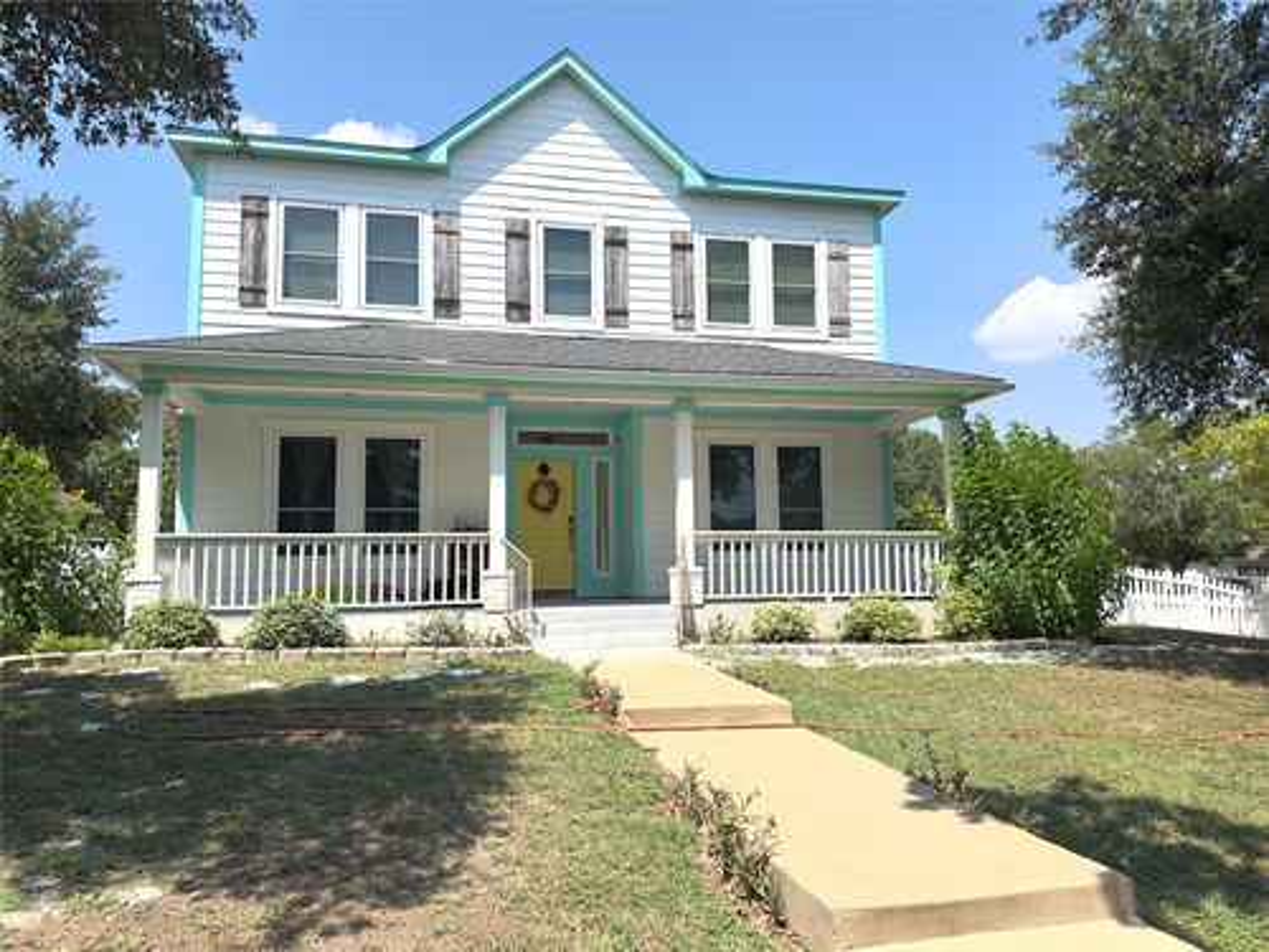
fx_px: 880
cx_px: 634
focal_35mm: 24
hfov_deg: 71.6
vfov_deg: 56.8
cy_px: 476
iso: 80
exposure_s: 1/5814
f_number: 1.78
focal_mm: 6.76
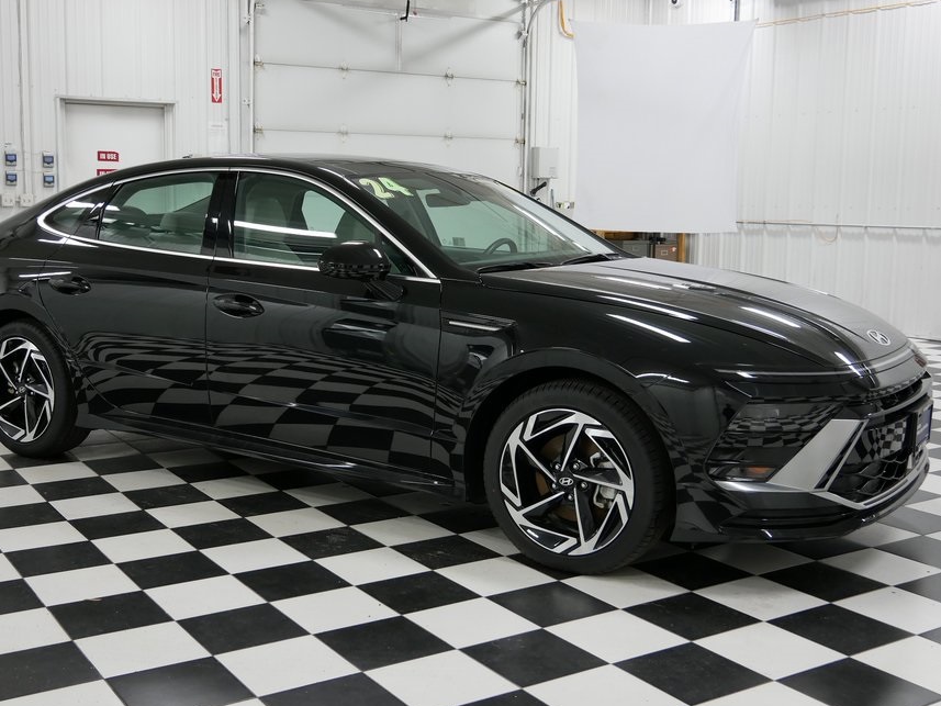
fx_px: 1169
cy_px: 325
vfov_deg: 33.6
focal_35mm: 43
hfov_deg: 43.8
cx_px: 422
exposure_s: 1/60
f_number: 3.9
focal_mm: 18
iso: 500
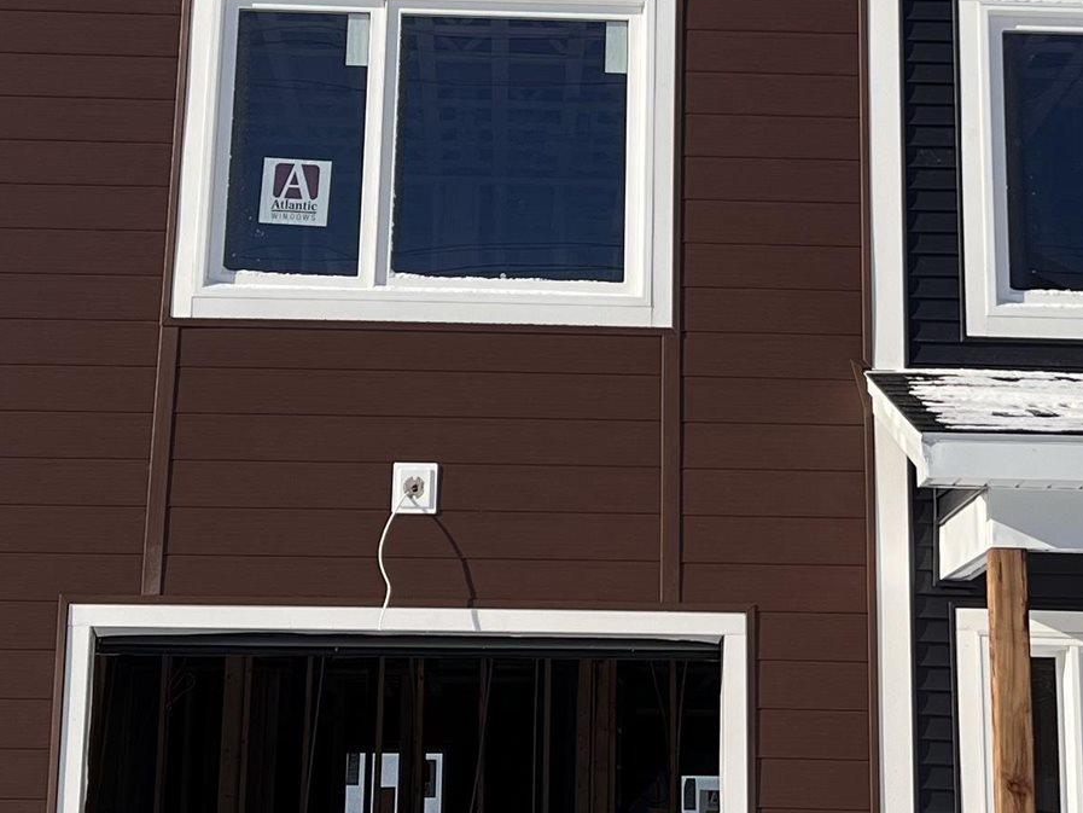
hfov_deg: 22.0
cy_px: 11
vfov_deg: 16.3
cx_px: 636
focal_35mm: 89
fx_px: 2785
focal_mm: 5.7
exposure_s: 1/5319
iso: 50
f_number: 1.5
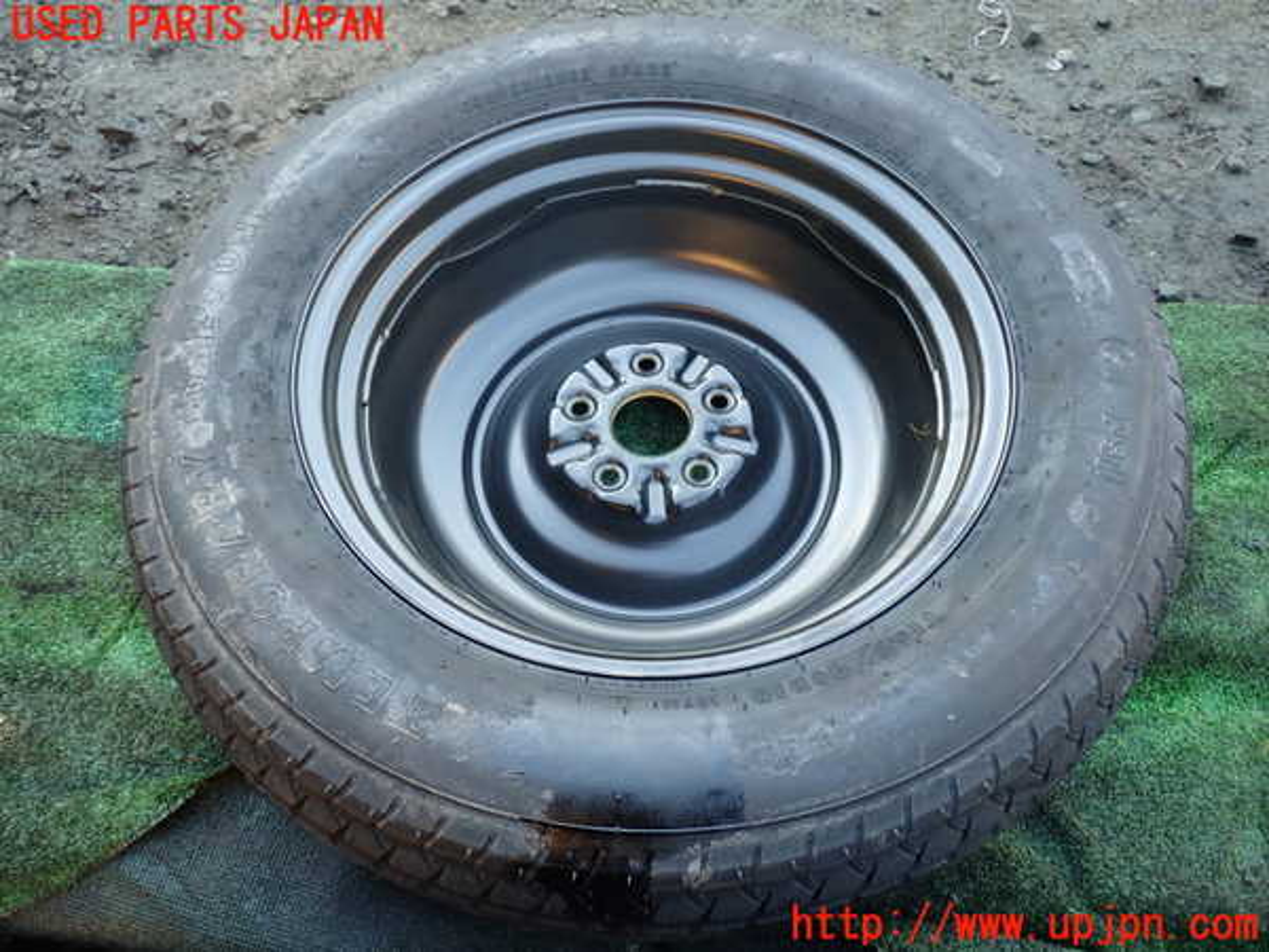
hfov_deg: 60.0
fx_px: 1100
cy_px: 476
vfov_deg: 46.8
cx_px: 634
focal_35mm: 30
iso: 200
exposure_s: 1/50
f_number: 2.3
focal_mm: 5.4
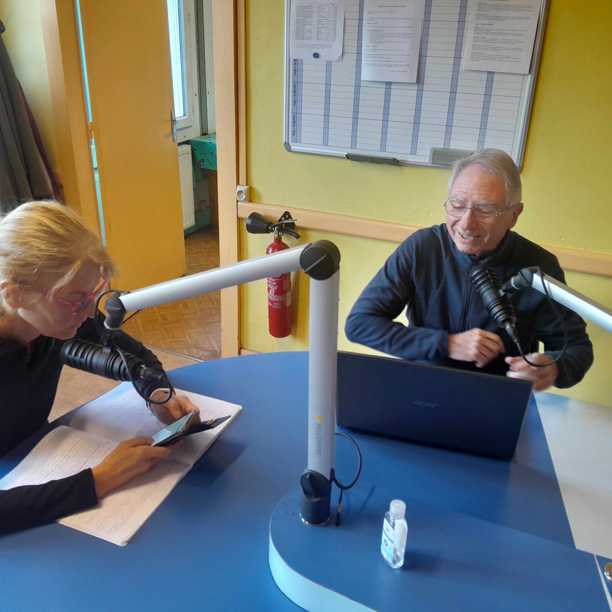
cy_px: 307
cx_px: 276
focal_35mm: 31
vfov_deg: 52.5
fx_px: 620
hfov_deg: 52.4
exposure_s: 1/50
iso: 200
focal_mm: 3.98
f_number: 1.8
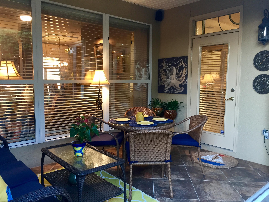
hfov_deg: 61.7
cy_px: 101
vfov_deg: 48.2
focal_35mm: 29
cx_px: 134
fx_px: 225
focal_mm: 4.15
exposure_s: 1/33
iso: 100
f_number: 2.2
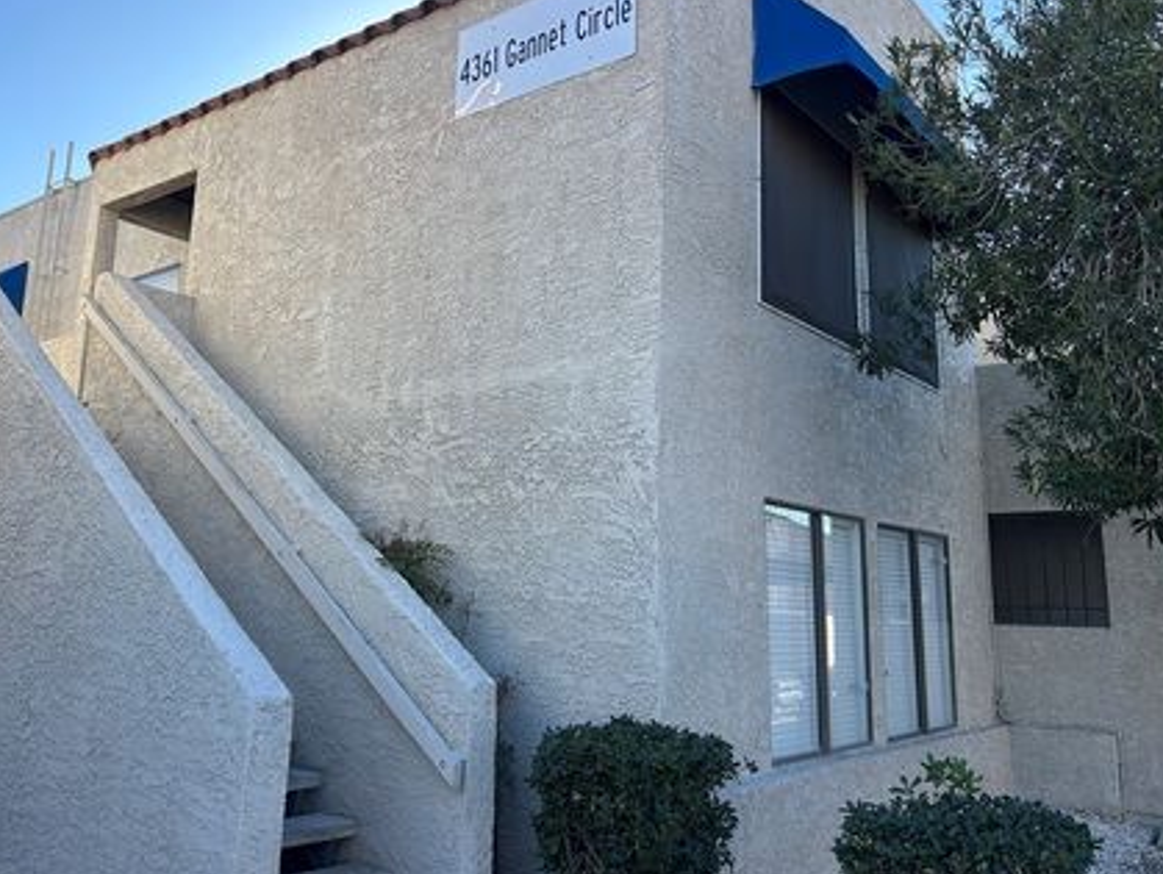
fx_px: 1042
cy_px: 395
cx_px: 550
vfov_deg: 45.4
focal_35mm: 31
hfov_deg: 58.3
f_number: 1.5
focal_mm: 5.7
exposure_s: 1/1079
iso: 50
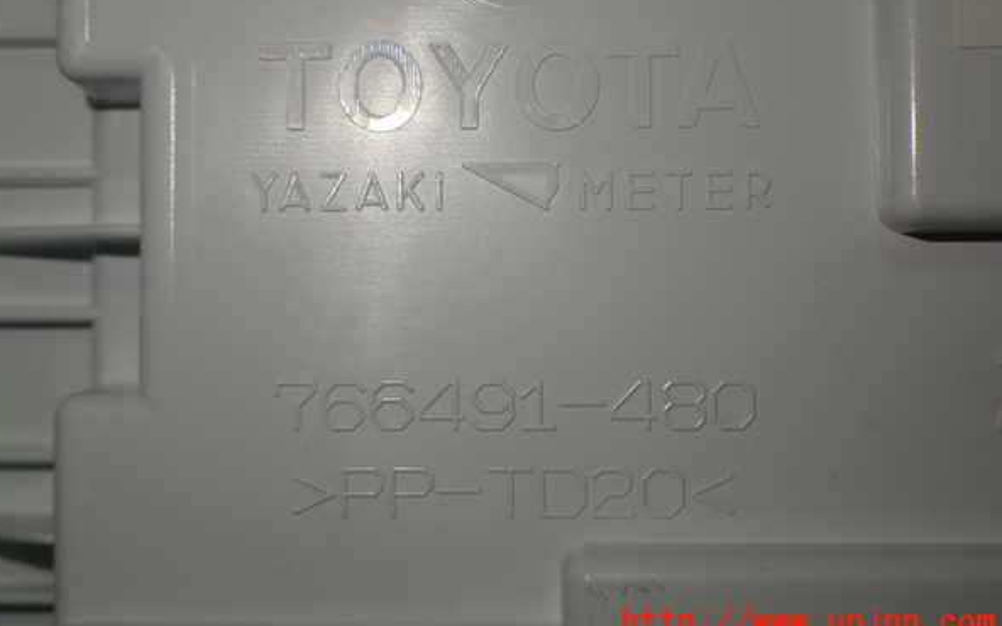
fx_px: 1584
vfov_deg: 22.3
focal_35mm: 58
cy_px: 264
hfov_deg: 35.1
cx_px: 496
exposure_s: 1/100
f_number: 3.3
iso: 100
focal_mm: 9.65
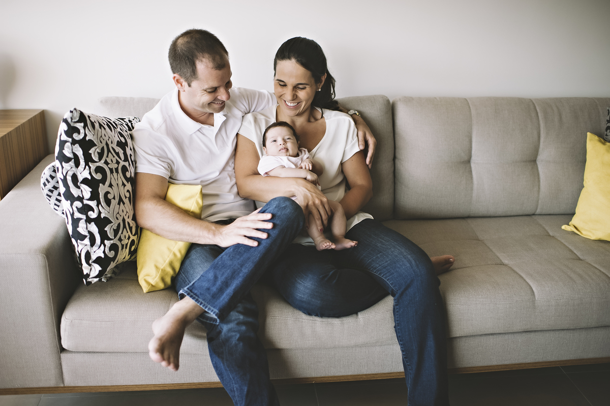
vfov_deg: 37.8
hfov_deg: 54.5
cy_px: 203
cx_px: 305
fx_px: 593
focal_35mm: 35
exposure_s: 1/200
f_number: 2
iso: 200
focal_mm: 35
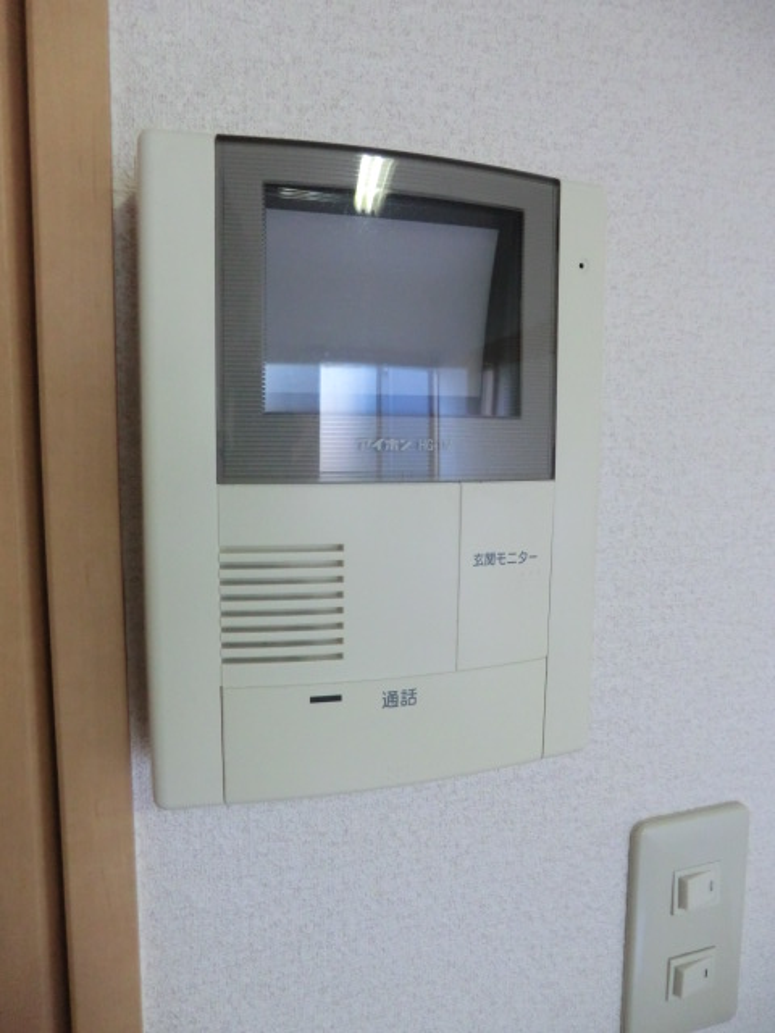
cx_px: 388
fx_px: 716
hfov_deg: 56.8
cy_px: 516
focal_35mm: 24
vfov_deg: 71.6
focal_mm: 4.3
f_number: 3.2
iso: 500
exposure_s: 1/60
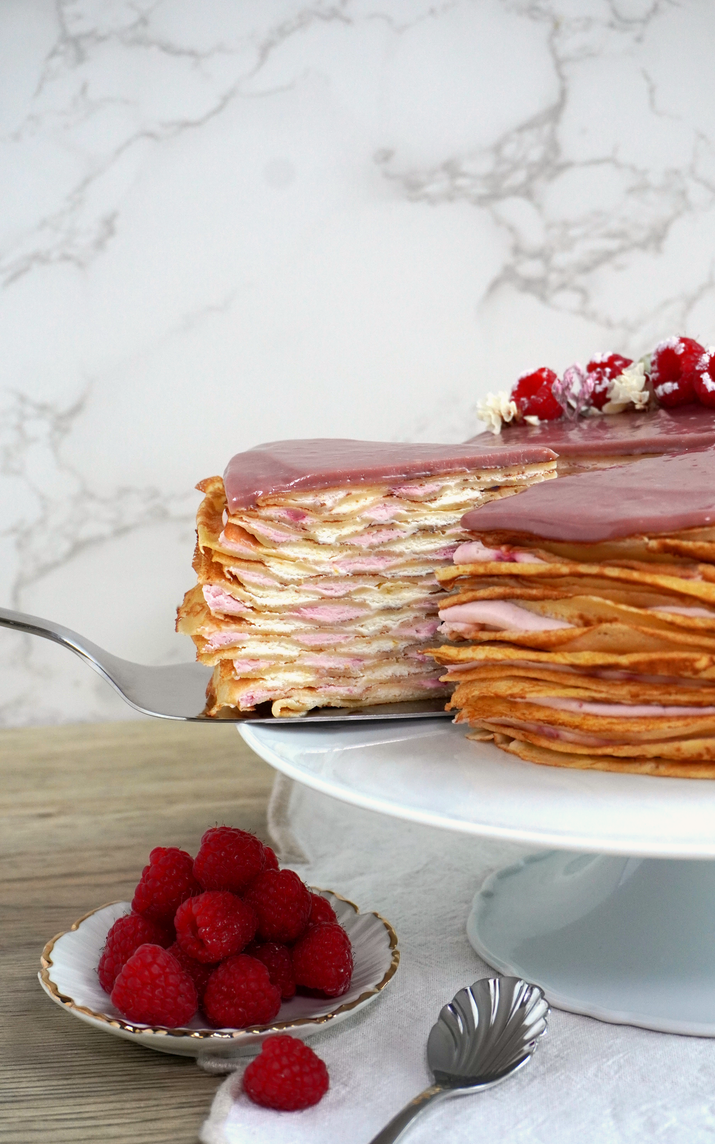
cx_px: 385
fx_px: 2027
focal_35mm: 65
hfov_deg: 20.0
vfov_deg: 31.5
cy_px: 574
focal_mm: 42
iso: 800
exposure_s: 1/80
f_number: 5.6
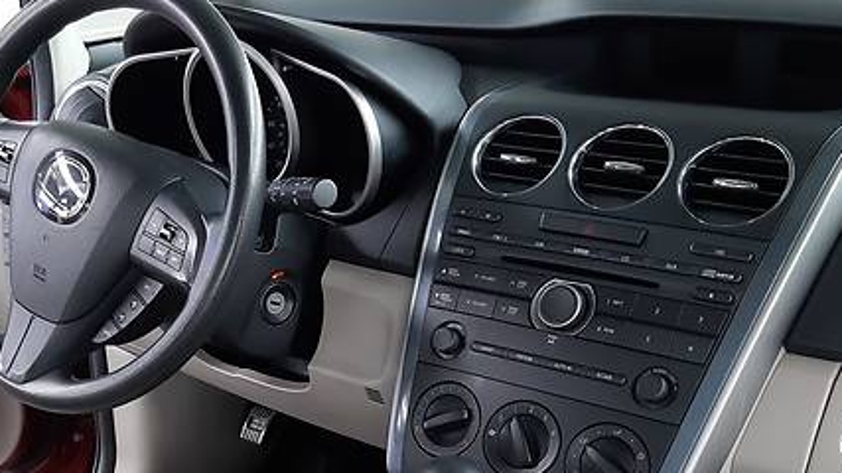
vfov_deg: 22.1
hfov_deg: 37.8
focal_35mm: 53
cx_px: 175
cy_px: 433
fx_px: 1183
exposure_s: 1/50
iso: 100
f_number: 1.7
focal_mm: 3.9
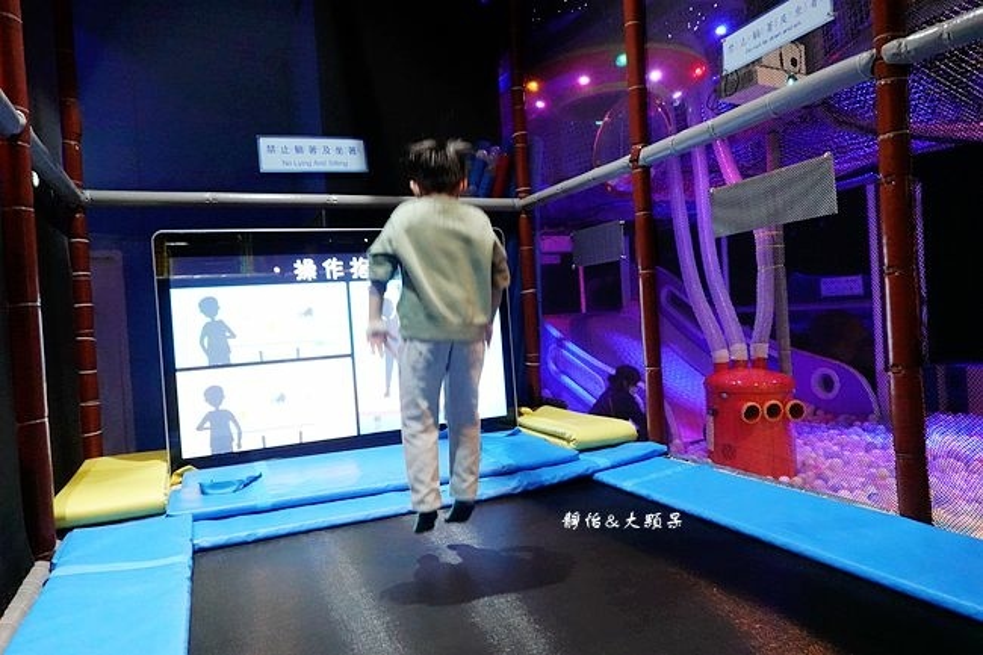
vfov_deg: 53.1
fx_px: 655
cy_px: 328
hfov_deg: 73.8
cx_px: 492
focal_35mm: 24
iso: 3200
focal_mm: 9
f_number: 2.8
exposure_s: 1/125
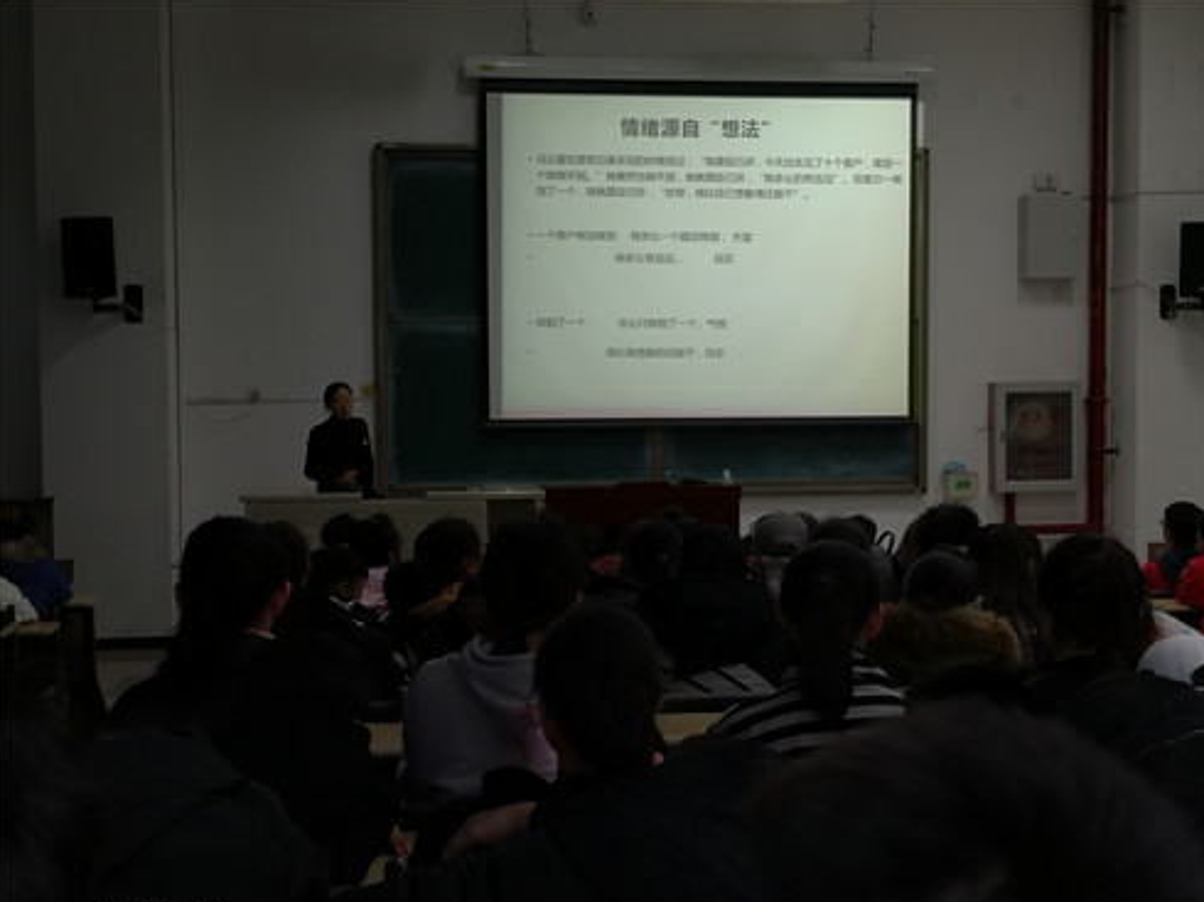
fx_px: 1703
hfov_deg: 38.9
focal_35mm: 49
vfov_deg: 29.7
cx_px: 609
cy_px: 453
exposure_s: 1/50
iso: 125
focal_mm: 3.95
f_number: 1.6
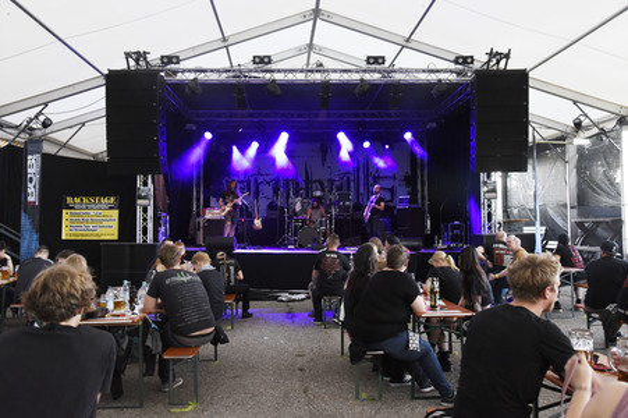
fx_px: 540
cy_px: 209
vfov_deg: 42.3
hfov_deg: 60.3
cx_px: 314
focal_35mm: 31
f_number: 5.6
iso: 2500
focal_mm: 31
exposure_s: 1/80
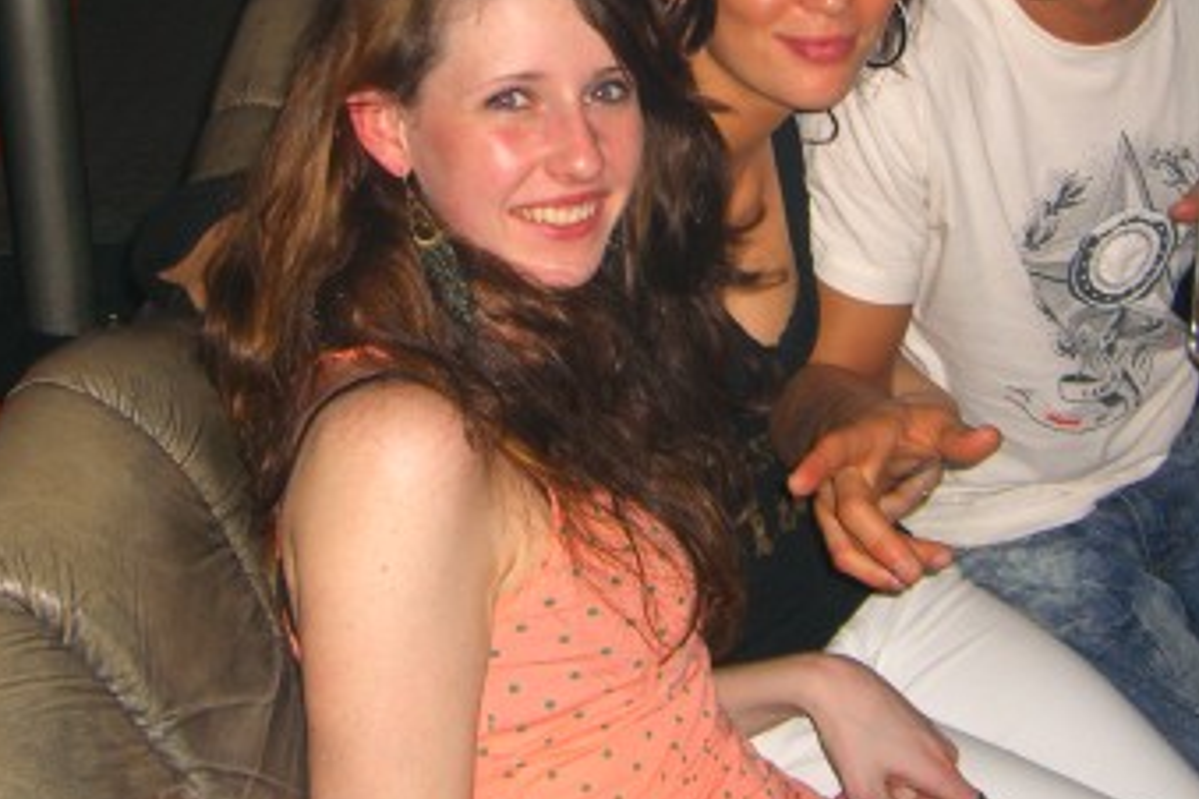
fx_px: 2331
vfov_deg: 19.0
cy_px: 28
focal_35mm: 70
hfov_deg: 28.8
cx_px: 587
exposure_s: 1/60
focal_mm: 7.9
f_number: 2.8
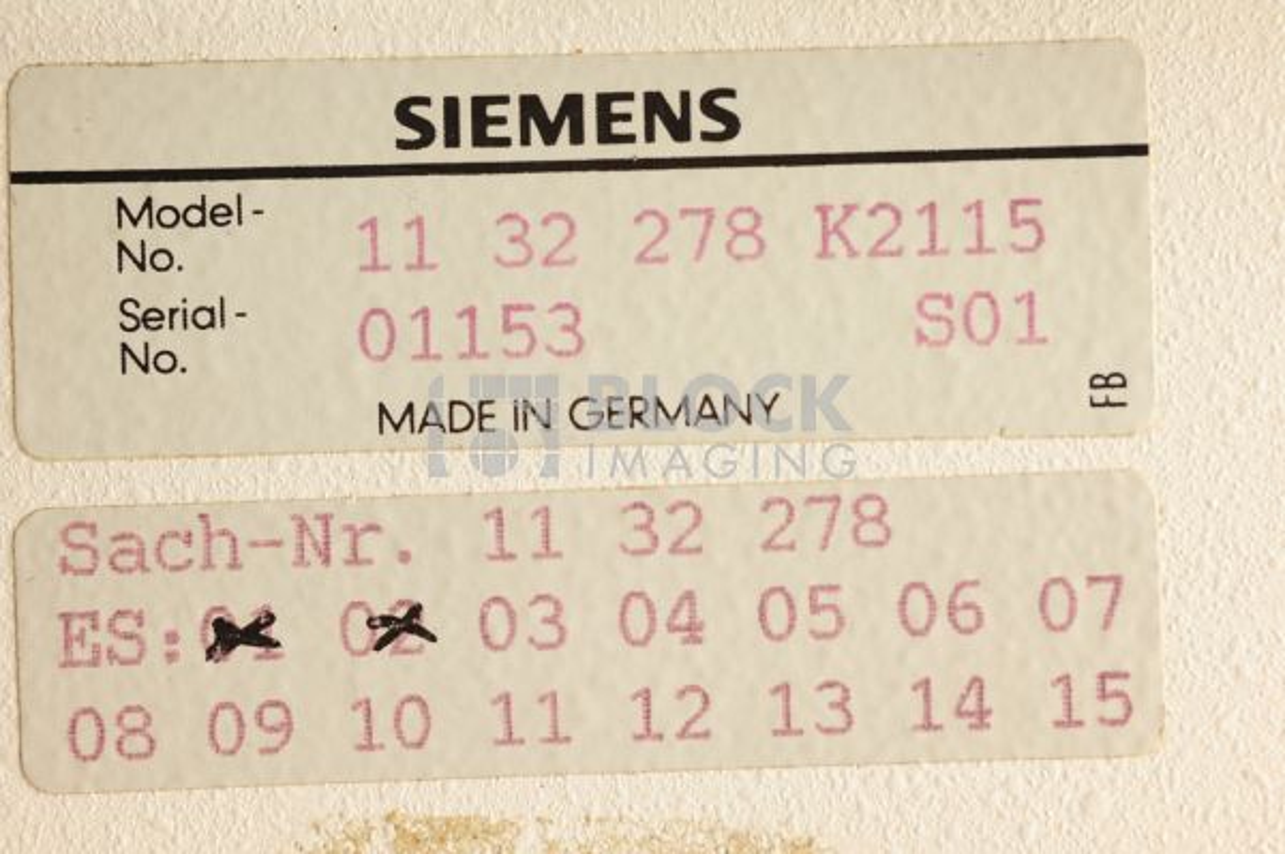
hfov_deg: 39.6
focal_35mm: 50
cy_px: 427
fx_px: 1783
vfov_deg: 26.9
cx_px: 642
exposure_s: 1/160
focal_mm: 50
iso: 1600
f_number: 8
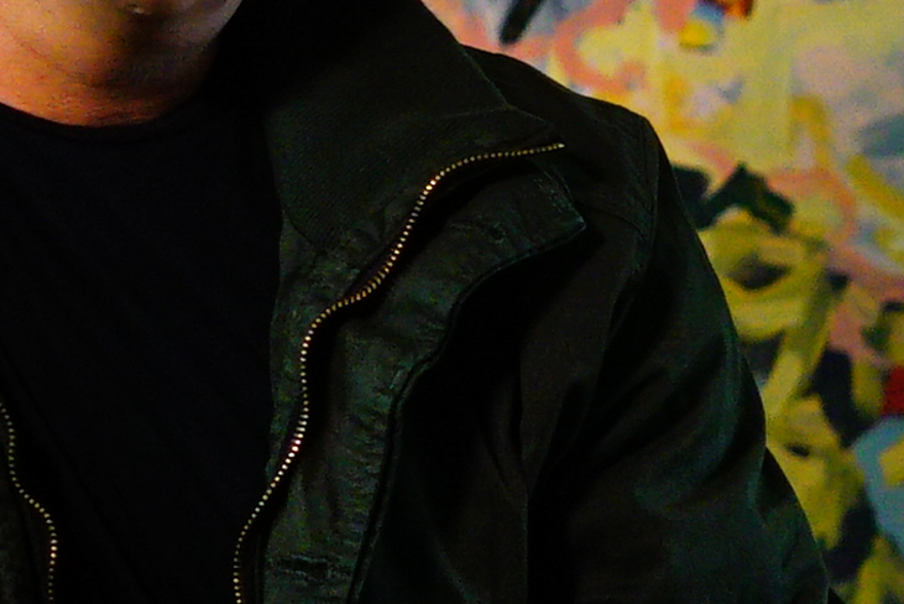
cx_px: -464
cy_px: 271
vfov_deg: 4.8
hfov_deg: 7.1
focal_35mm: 284
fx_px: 7134
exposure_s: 1/250
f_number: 2.5
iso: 800
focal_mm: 50
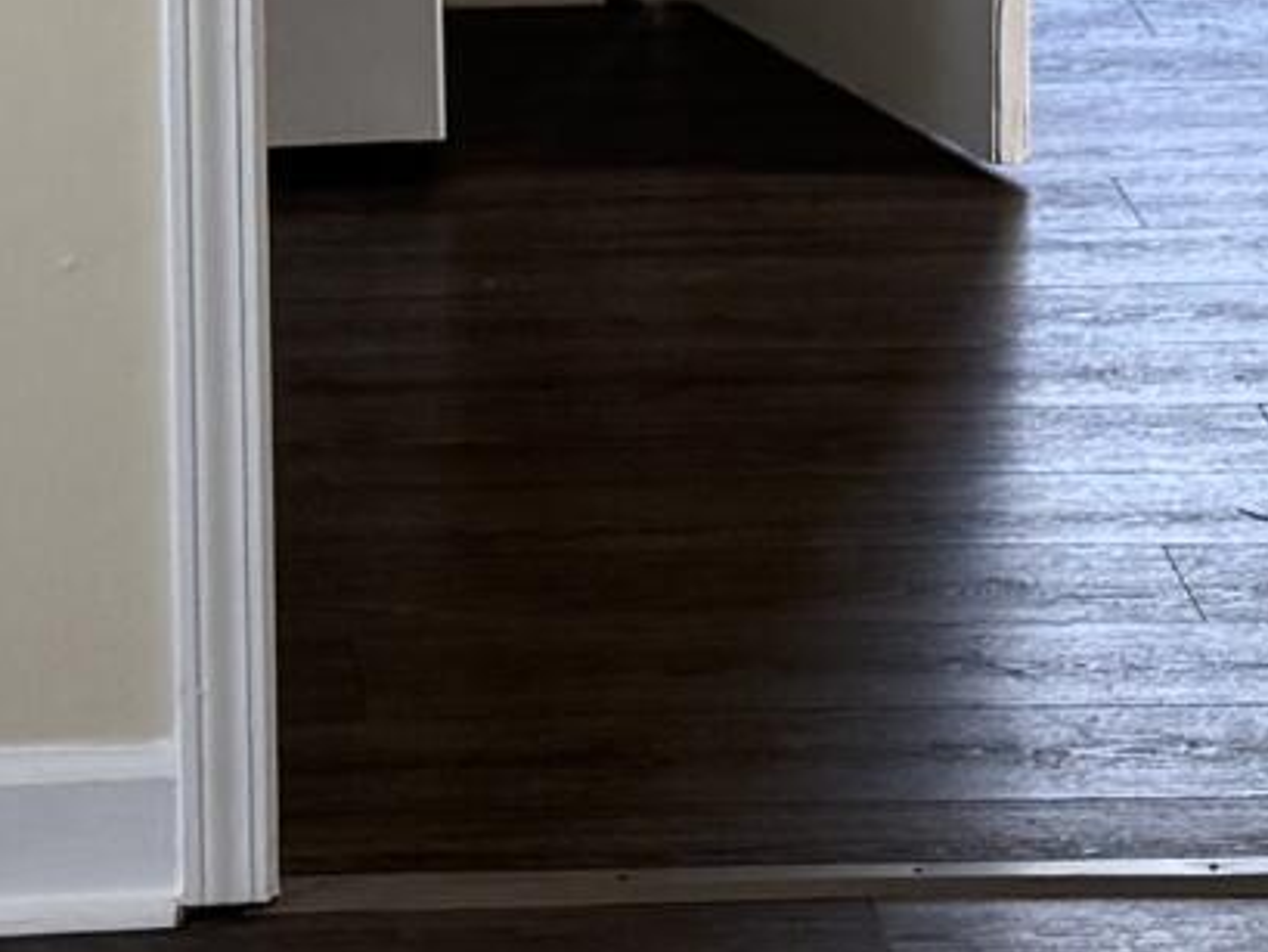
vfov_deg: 8.1
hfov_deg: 11.2
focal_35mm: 176
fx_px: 6449
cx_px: 378
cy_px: -754
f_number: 1.78
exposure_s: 1/157
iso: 200
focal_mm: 6.76
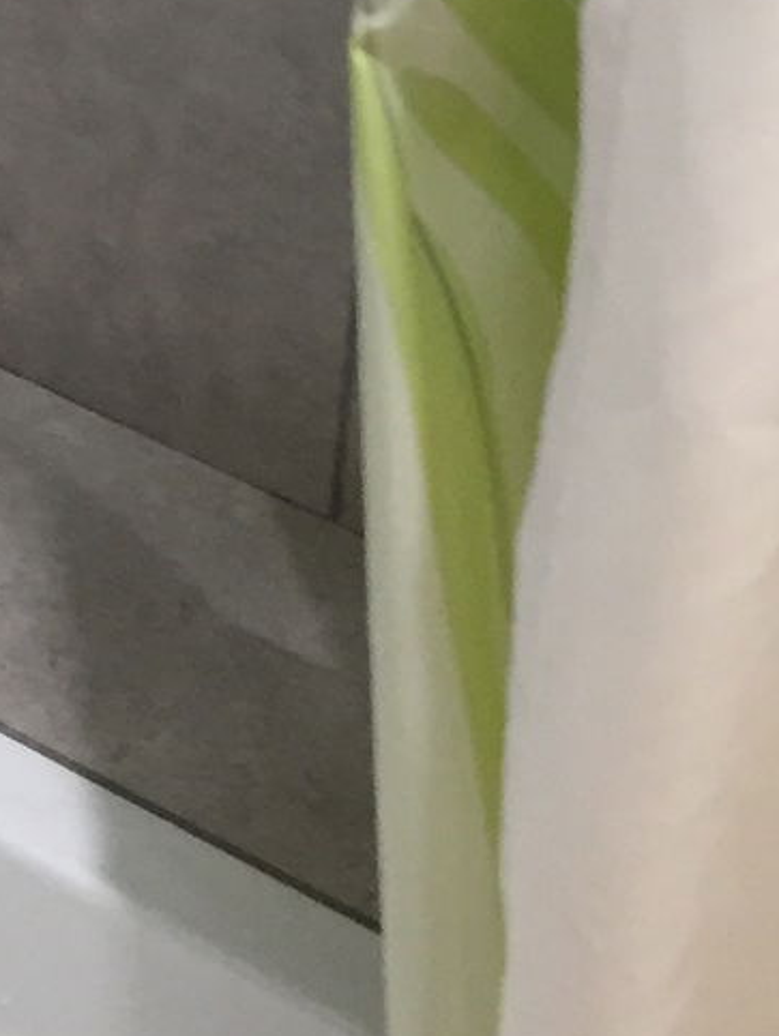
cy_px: -524
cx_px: -354
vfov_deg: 14.4
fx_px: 3836
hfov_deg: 11.2
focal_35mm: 128
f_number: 2.2
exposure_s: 1/33
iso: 160
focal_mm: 4.15
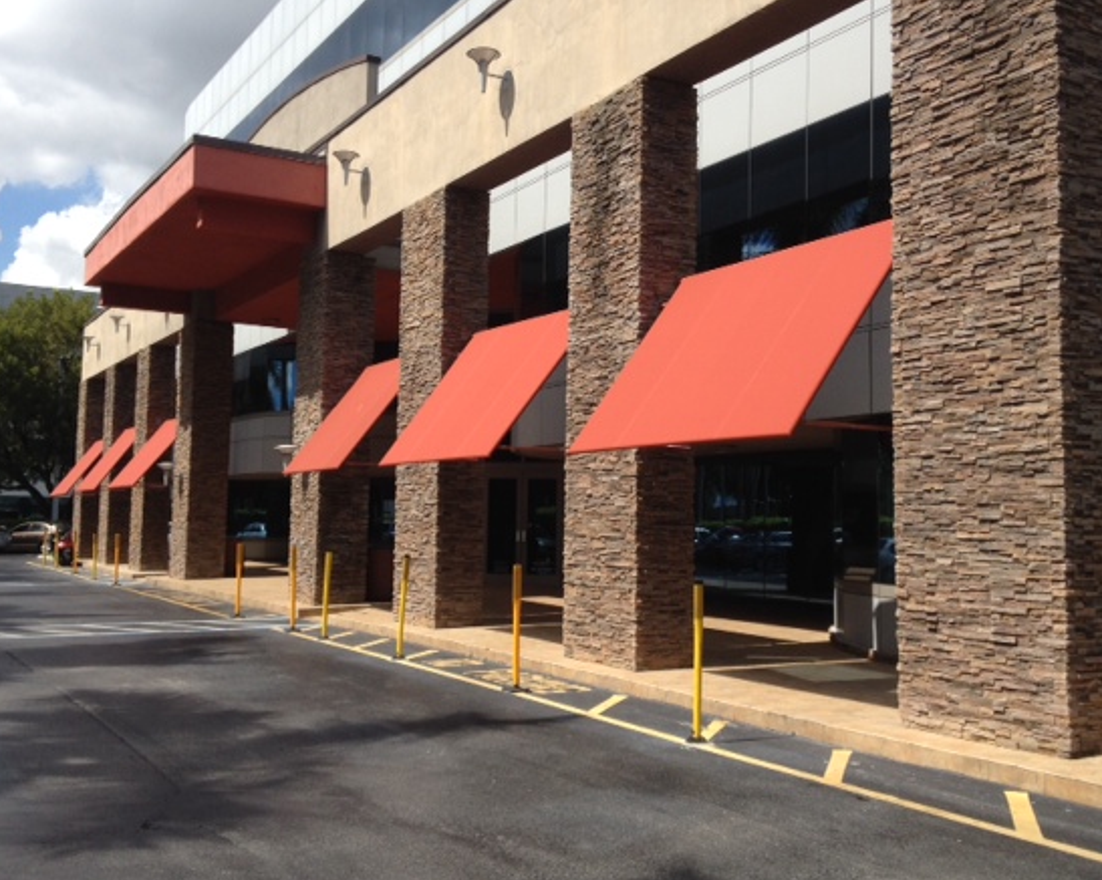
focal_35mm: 40
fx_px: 1304
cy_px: 415
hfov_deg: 45.8
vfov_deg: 37.3
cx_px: 570
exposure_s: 1/1783
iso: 50
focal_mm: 4.28
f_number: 2.4
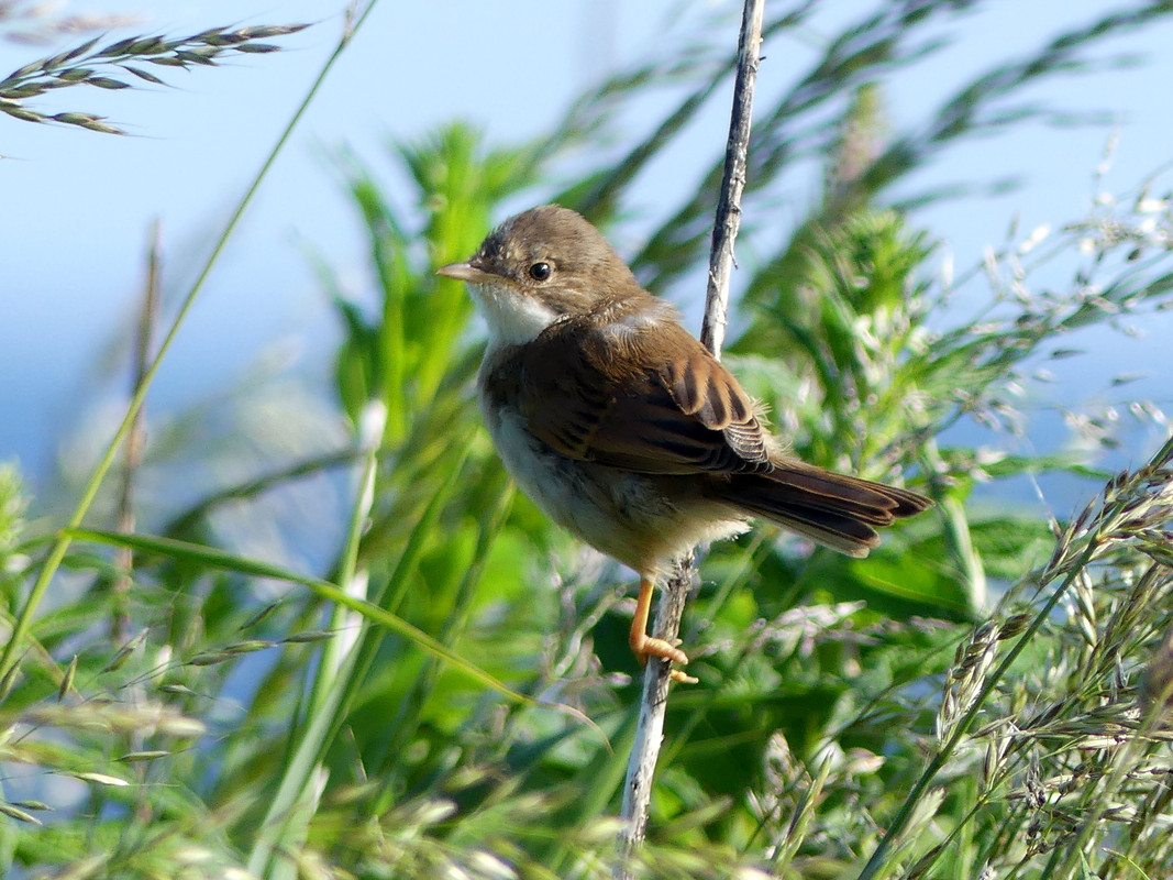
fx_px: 40659
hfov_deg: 1.7
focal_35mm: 1200
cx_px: 586
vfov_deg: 1.2
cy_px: 440
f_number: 2.8
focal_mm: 108
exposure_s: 1/1000
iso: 125
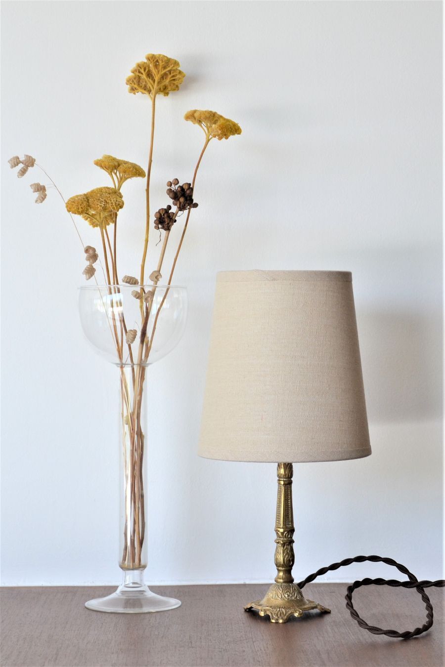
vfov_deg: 33.4
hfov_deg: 22.6
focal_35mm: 60
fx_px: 1112
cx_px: 222
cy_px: 334
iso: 400
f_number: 5
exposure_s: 1/100
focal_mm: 40
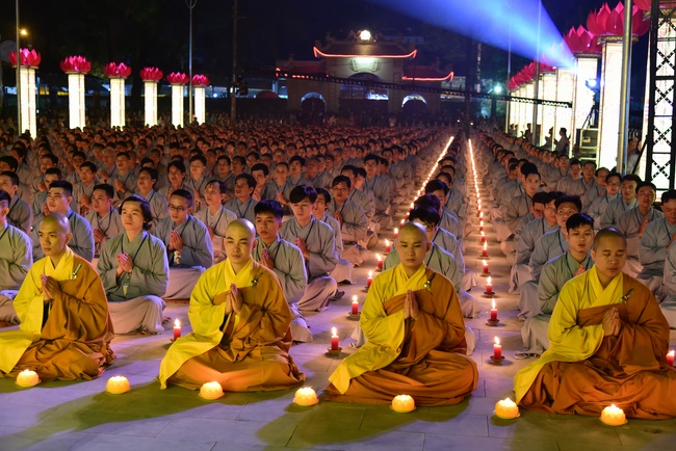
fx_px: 864
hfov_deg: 42.7
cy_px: 226
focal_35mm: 46
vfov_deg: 29.3
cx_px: 338
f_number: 4
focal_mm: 46
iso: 2000
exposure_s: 1/20
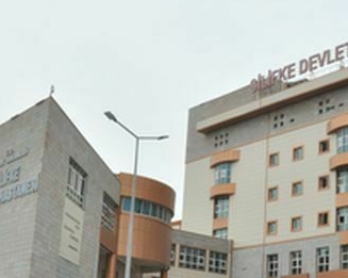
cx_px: 288
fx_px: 638
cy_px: 200
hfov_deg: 29.7
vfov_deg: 24.4
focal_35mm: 62
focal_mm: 18
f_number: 22
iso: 800
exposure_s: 1/200
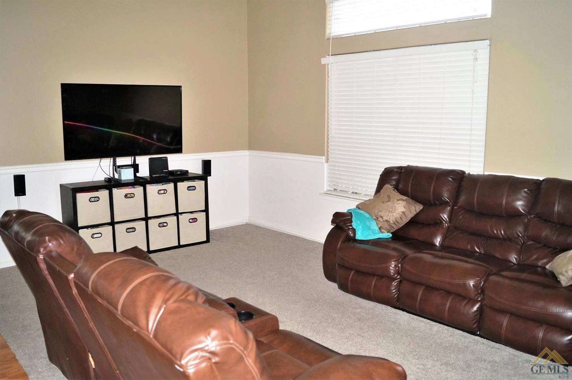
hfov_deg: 67.4
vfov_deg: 47.8
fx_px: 428
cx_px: 286
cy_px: 190
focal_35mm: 27
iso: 640
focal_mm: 18
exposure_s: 1/160
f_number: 3.5
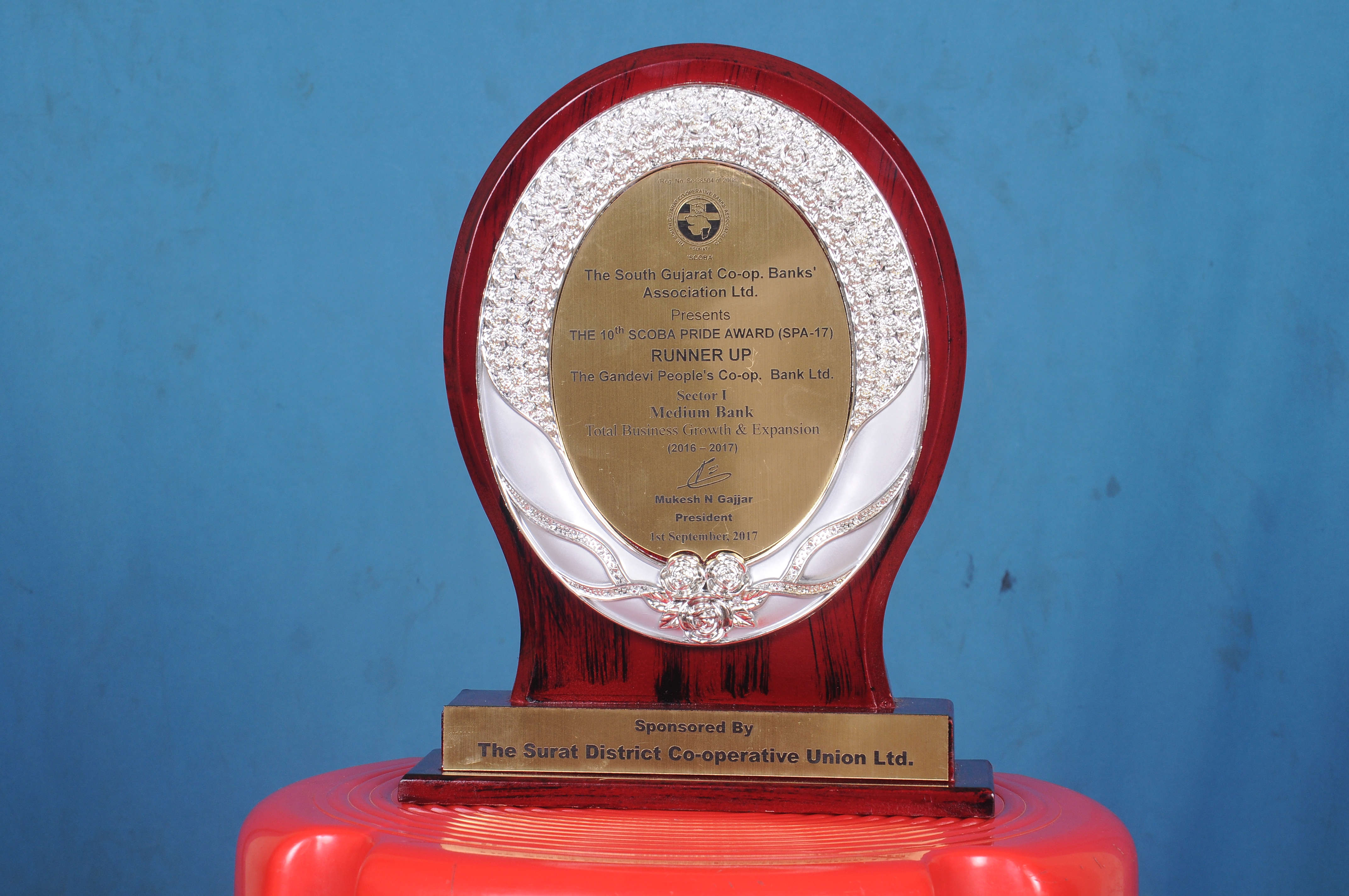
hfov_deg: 21.9
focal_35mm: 93
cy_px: 448
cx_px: 674
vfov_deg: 14.7
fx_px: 3481
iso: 250
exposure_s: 1/125
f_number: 14
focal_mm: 62
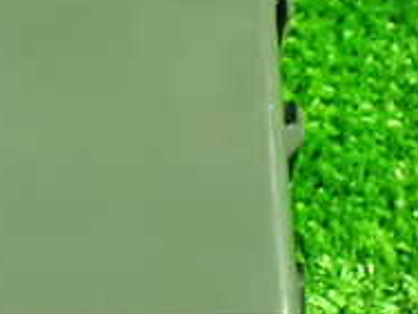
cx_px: 47
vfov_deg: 14.5
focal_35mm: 102
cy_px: 167
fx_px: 1232
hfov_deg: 18.9
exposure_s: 1/30
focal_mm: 5.79
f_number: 2.4
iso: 1600
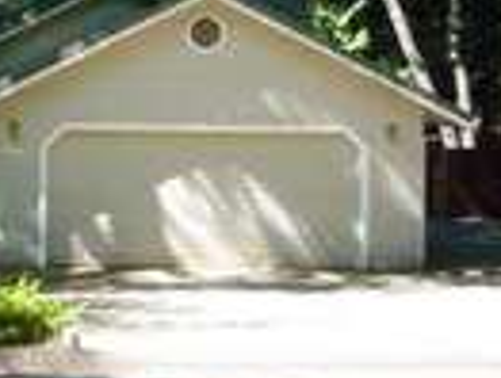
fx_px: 1147
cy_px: 65
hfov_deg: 23.2
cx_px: -50
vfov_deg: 18.5
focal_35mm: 79
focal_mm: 5.2
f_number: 4
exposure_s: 1/125
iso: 100
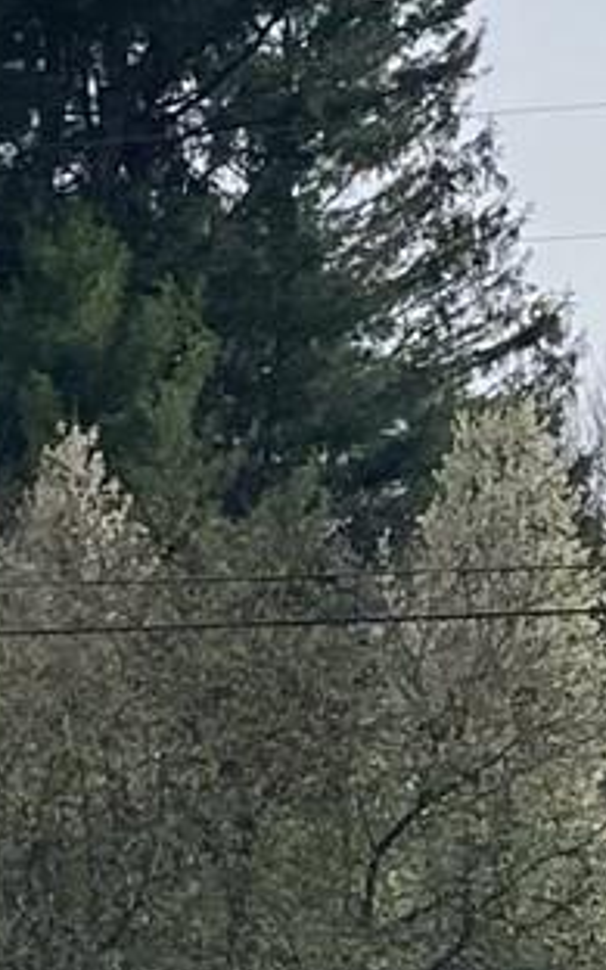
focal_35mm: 195
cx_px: 2241
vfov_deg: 10.7
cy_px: 793
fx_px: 5153
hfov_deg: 5.9
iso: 20
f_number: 1.8
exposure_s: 1/4878
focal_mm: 3.99
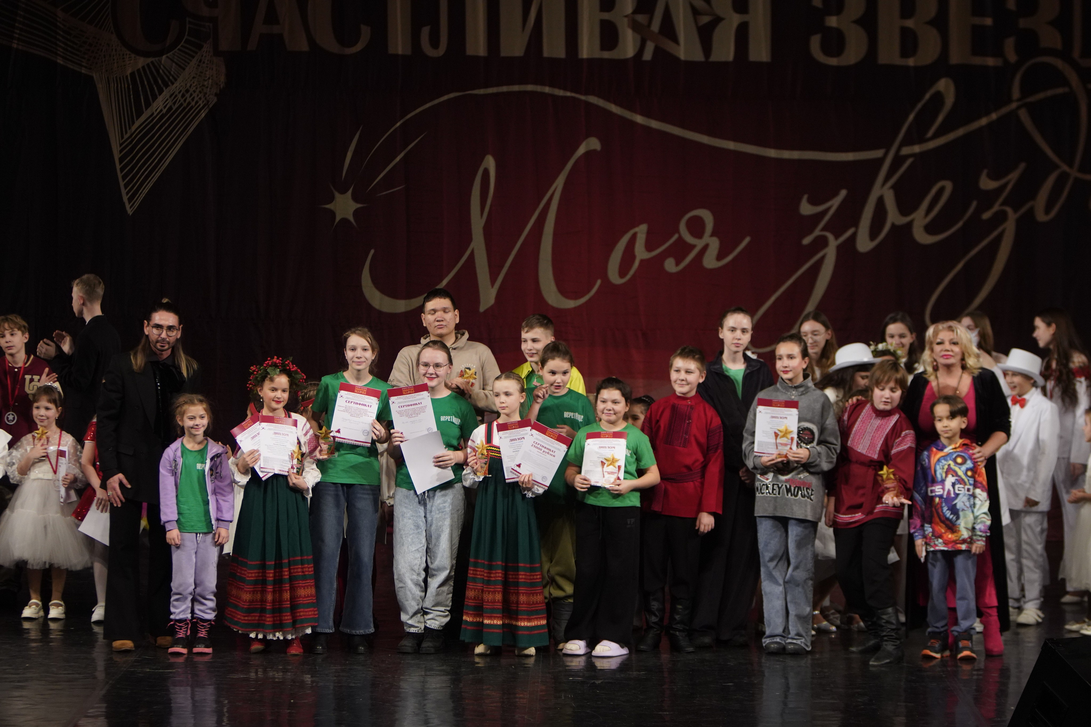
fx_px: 4091
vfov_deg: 10.2
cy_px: 364
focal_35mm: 135
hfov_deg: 15.2
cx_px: 546
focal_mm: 90
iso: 1250
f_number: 2.8
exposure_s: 1/500
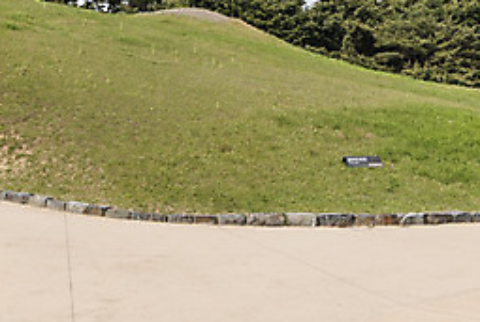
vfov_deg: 19.4
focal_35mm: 68
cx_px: 99
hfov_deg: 29.0
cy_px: -13
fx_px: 908
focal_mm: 29
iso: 100
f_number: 5
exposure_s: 1/800
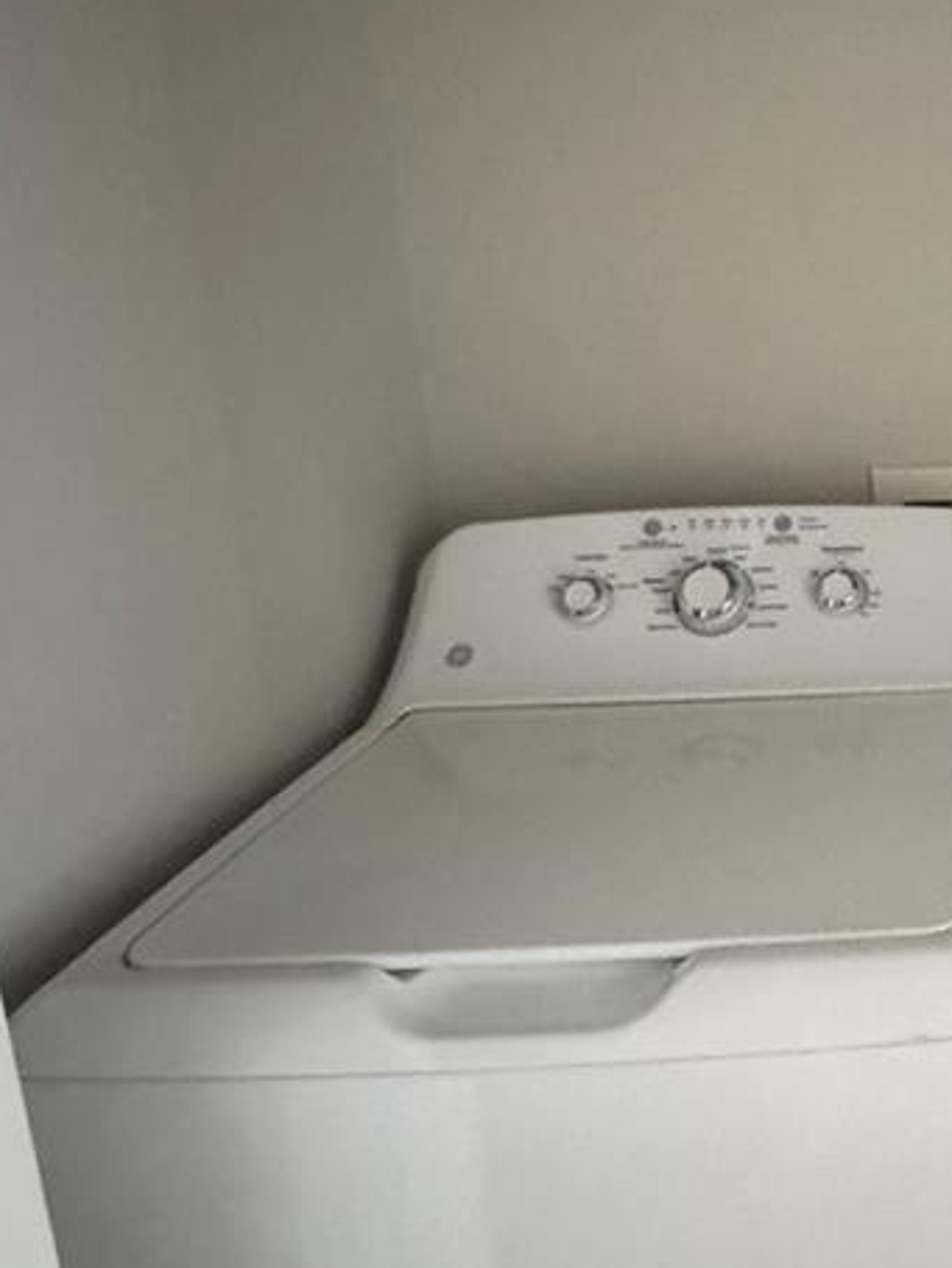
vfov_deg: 49.7
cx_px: 1089
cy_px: 480
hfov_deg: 33.0
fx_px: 1355
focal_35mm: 37
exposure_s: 1/40
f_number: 2.2
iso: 1600
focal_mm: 2.22
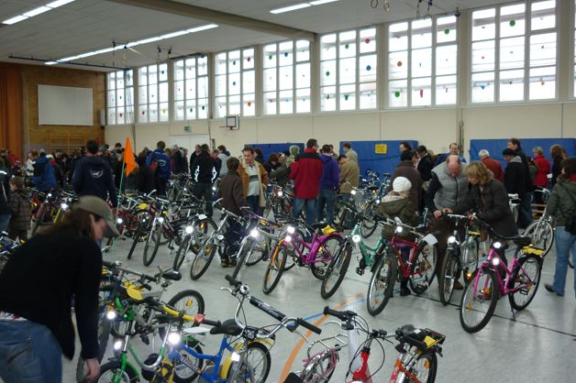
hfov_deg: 54.5
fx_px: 560
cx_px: 285
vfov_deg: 37.8
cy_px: 176
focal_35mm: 35
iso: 100
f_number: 2.8
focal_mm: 5.5
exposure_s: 1/30
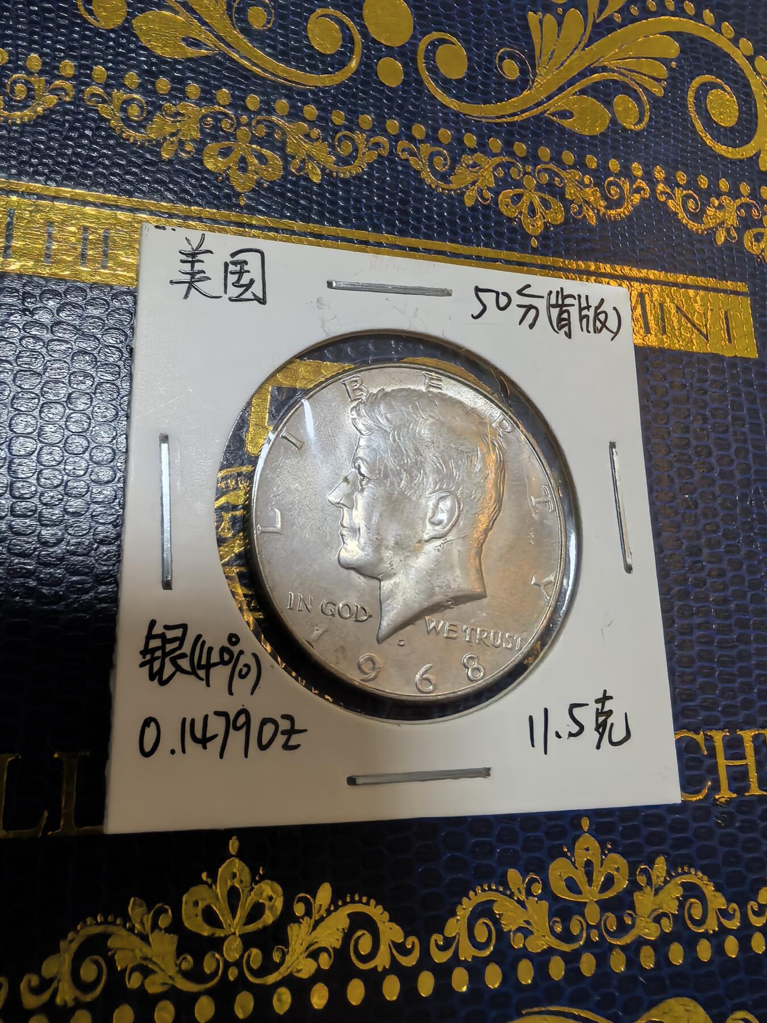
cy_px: 512
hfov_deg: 56.8
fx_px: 709
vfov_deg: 71.6
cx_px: 384
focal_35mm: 24
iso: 320
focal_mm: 1.68
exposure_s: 1/33.3
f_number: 2.2
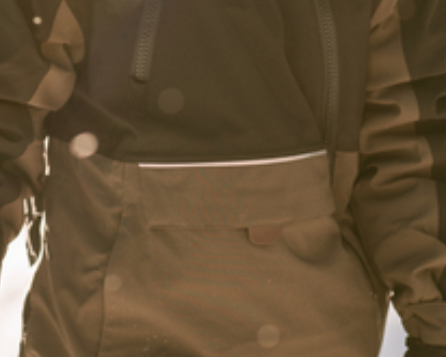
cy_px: -24
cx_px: 215
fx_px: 3328
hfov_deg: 7.7
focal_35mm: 252
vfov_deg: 6.1
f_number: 2.5
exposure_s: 1/400
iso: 100
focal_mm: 85
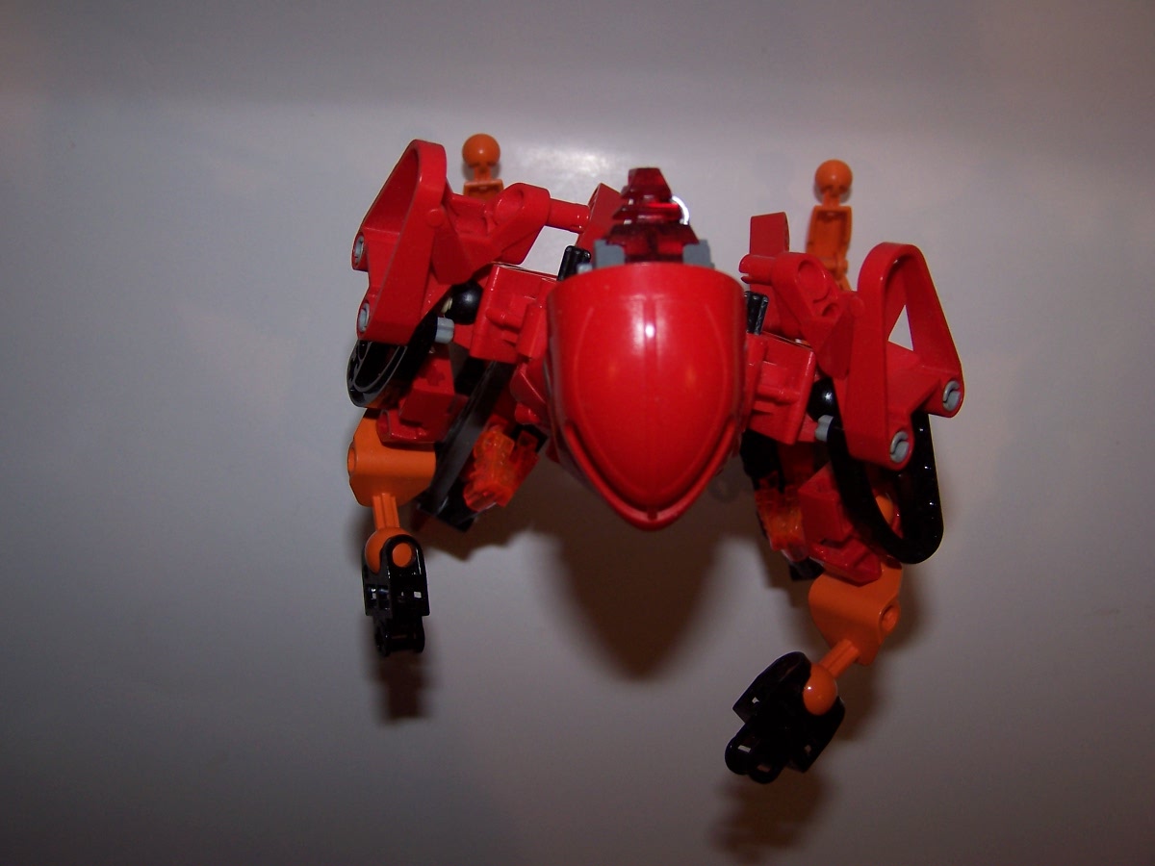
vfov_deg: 36.0
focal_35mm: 40
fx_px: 1335
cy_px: 433
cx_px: 578
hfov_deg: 46.8
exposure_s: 1/60
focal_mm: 6.7
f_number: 2.8
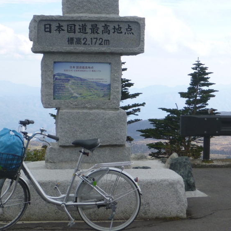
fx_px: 521
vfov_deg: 25.0
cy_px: 128
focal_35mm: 69
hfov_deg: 25.0
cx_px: 102
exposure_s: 1/200
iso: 100
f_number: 4.7
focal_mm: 9.1
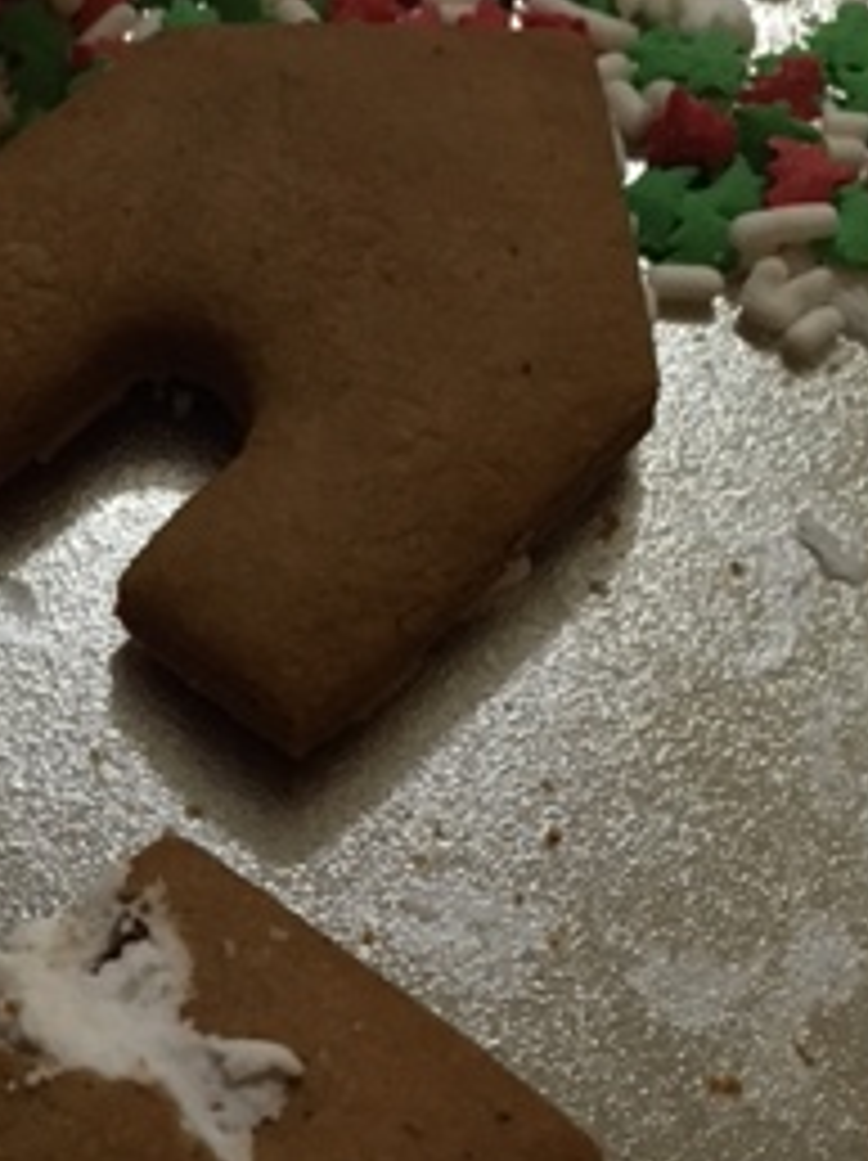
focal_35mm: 72
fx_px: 2411
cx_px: 144
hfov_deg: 20.1
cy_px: 644
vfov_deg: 27.0
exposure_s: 1/30
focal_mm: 4.15
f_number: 2.2
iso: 200
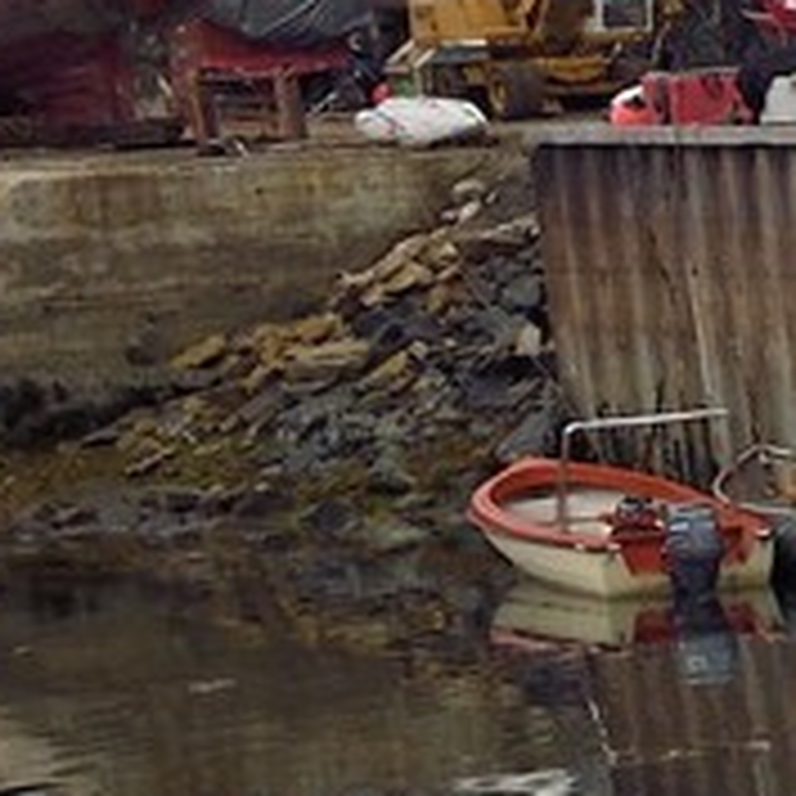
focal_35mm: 184
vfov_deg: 9.4
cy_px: 949
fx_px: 4787
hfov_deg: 6.9
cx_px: 3319
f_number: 9
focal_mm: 24
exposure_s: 1/250
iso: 400
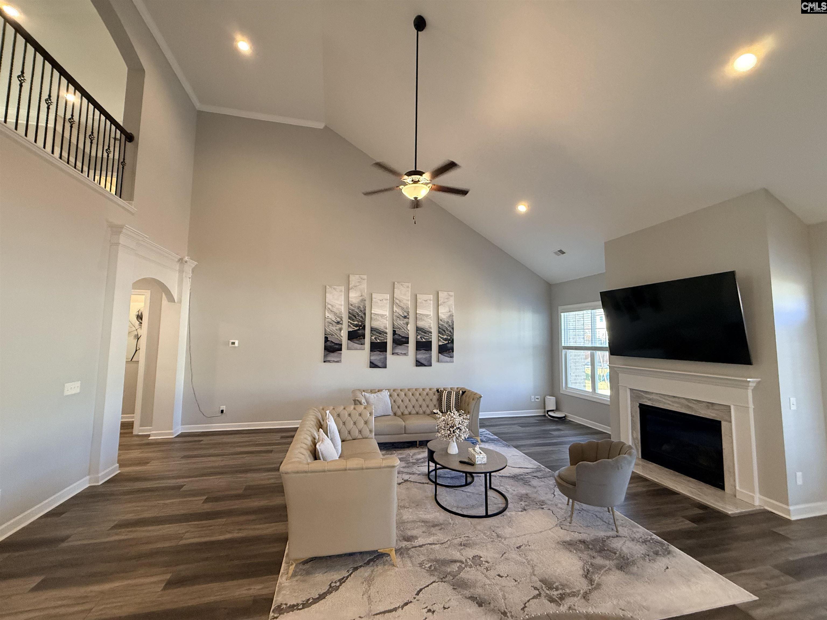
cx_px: 414
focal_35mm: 14
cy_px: 310
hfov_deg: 102.1
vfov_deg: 85.7
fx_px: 334
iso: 400
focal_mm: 2.22
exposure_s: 1/120
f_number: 2.2
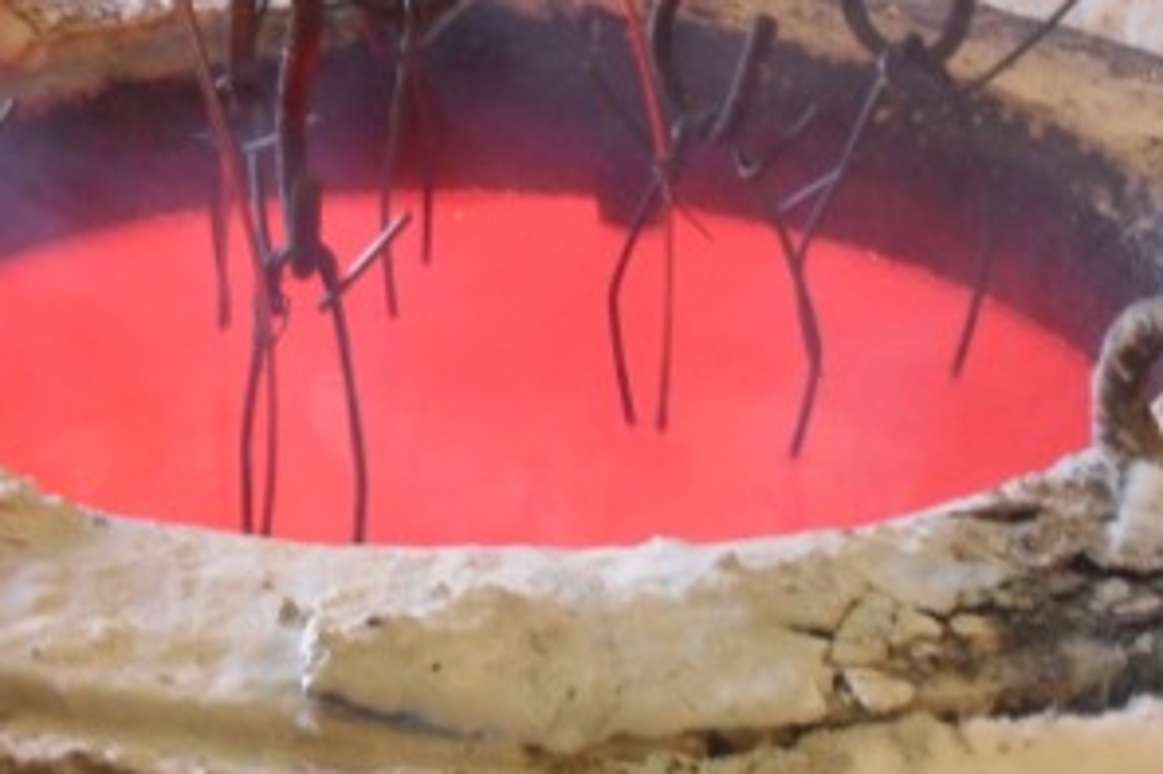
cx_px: 511
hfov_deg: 17.2
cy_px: 240
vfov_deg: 11.5
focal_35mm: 119
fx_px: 3842
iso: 400
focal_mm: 13.6
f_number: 5
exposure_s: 1/15
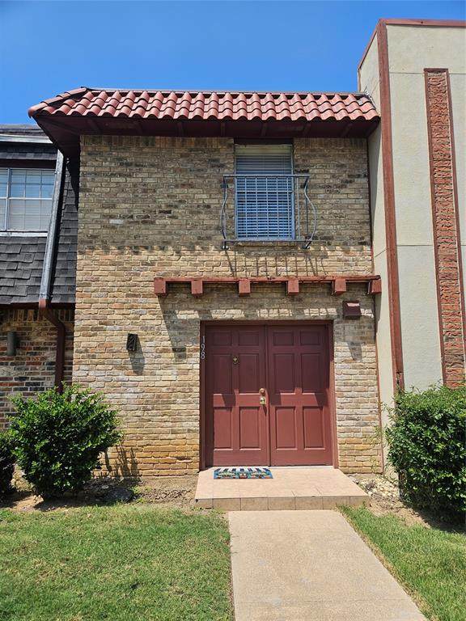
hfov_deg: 58.9
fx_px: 413
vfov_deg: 73.9
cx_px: 233
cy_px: 310
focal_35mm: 23
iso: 25
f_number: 1.8
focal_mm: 5.4
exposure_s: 1/1819
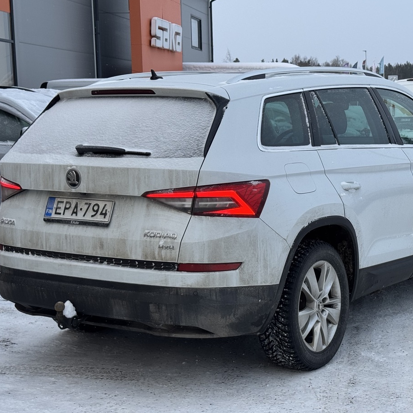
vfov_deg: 25.7
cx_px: 248
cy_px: 204
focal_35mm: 67
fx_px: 904
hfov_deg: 25.7
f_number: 1.78
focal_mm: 6.76
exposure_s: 1/495
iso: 64
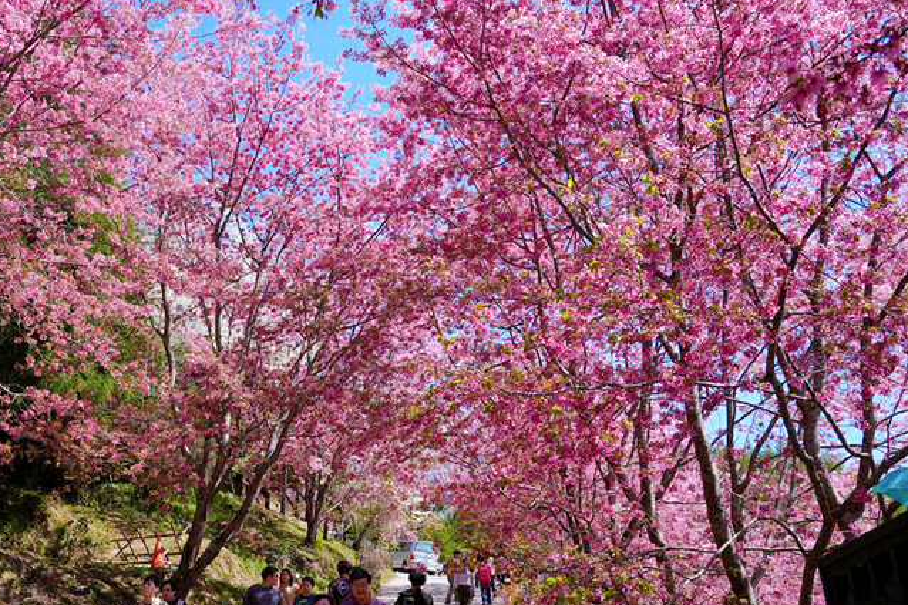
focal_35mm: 40
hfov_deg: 47.7
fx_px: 1009
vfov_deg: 33.3
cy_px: 343
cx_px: 309
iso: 320
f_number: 8
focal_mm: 30
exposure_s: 1/640
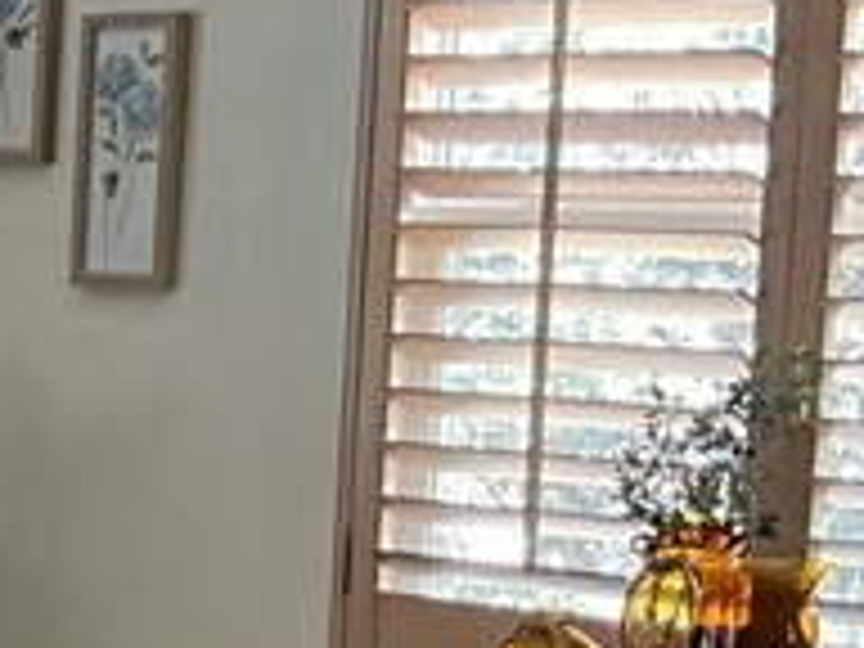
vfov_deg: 9.5
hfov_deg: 11.4
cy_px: 738
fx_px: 3869
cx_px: -927
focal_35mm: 155
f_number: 1.8
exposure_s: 1/82
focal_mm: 3
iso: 64
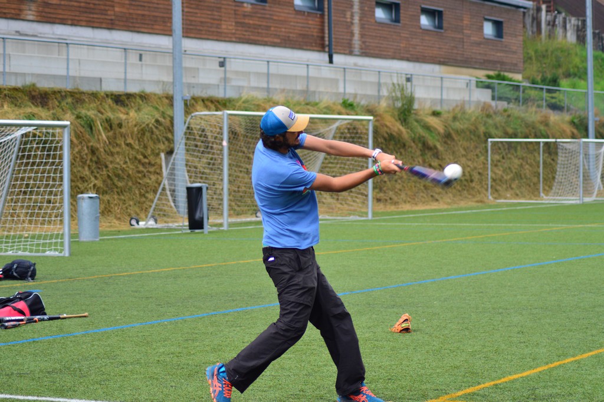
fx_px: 1760
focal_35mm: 105
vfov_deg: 13.0
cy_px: 201
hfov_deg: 19.5
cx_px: 302
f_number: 4
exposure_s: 1/500
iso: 280
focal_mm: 70
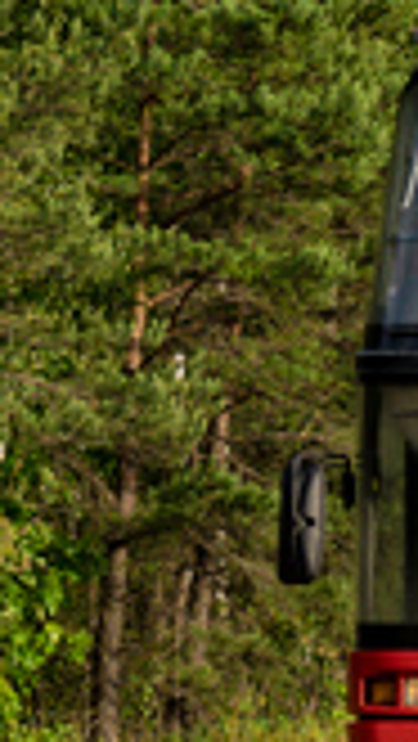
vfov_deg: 6.3
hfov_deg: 3.5
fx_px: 6729
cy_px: -49
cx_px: 616
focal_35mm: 342
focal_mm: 45
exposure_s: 1/400
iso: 100
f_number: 5
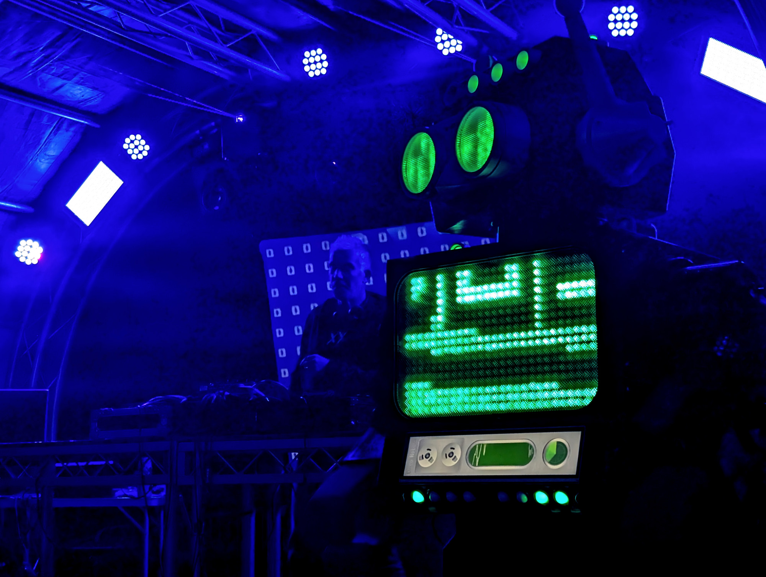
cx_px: 383
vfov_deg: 29.7
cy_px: 288
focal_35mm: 49
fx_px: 1086
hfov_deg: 38.9
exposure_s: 1/352
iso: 155
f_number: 1.7
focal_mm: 6.9
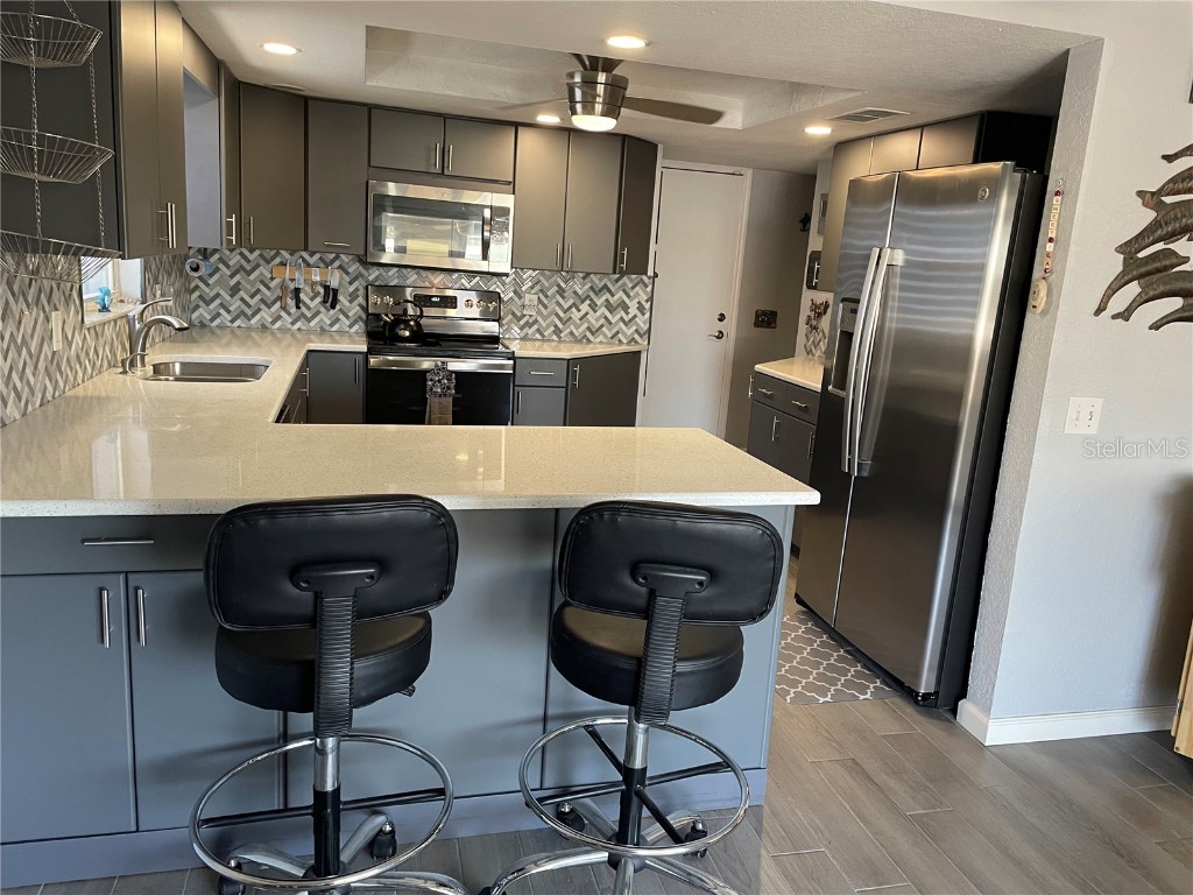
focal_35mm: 26
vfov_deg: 53.1
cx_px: 596
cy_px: 448
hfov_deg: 67.3
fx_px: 896
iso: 200
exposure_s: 1/60
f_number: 1.6
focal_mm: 4.2
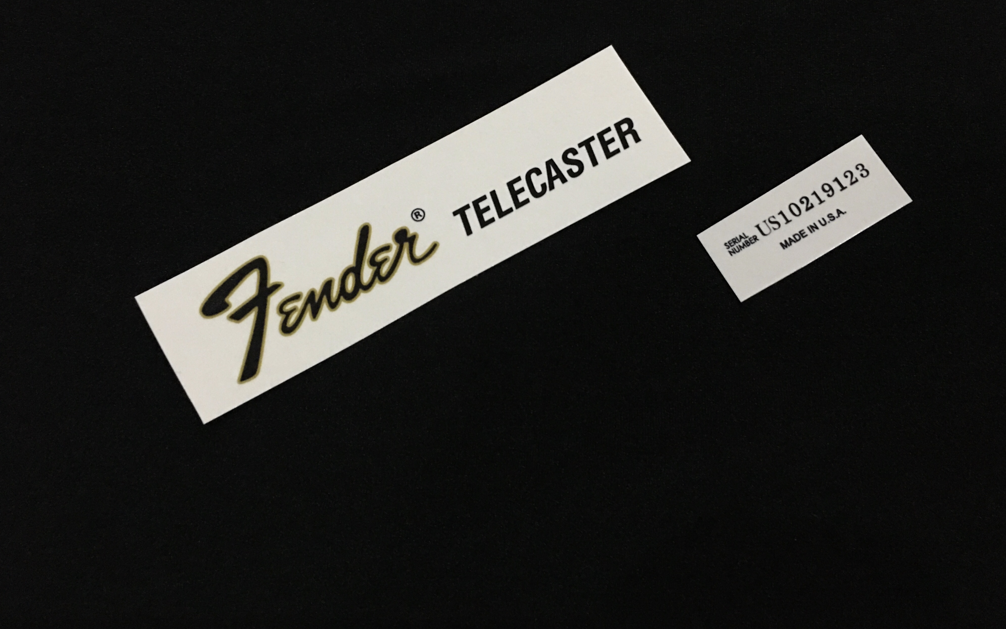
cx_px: 504
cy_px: 269
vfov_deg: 40.5
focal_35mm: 31
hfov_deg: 61.2
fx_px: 850
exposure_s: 1/4
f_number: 2.2
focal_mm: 4.15
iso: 160
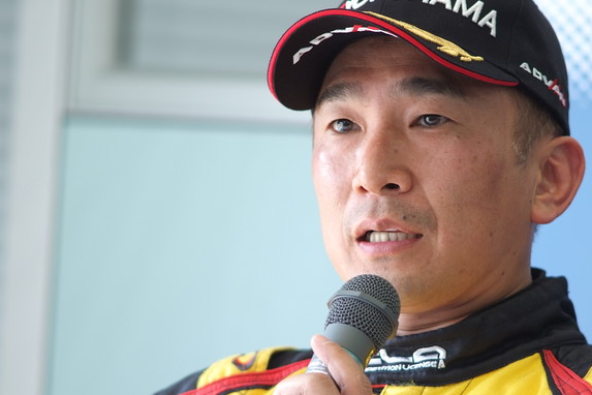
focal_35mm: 339
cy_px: 225
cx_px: 371
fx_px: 5574
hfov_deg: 6.1
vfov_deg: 4.1
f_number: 2.8
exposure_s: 1/125
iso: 400
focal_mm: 180
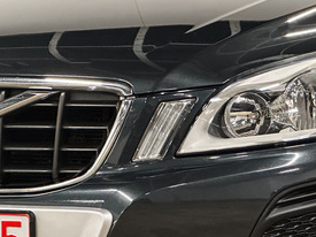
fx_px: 1661
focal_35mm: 182
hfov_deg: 10.8
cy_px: 163
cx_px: 305
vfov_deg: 8.1
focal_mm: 9
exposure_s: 1/35
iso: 800
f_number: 2.8
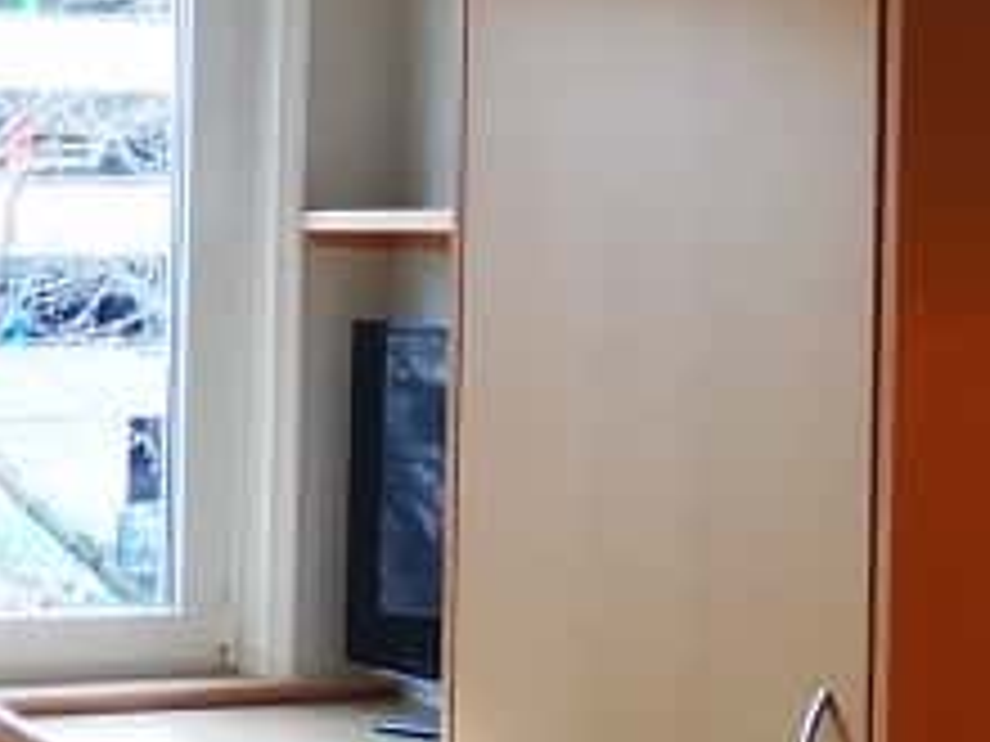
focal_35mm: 93
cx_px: -297
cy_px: 171
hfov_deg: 19.4
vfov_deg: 15.8
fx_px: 2660
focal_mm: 2.35
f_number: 2.2
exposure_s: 1/24
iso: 320
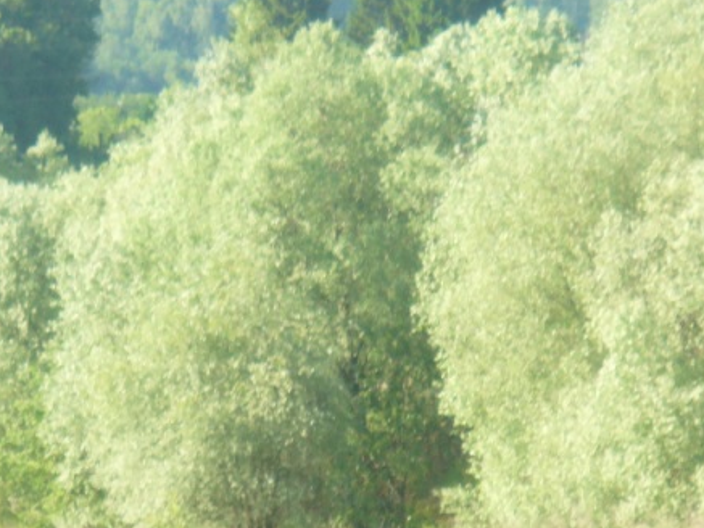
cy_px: 250
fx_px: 10578
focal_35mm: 520
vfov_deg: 2.9
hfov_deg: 3.8
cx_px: 332
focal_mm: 36.6
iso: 80
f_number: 4.5
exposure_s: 1/125
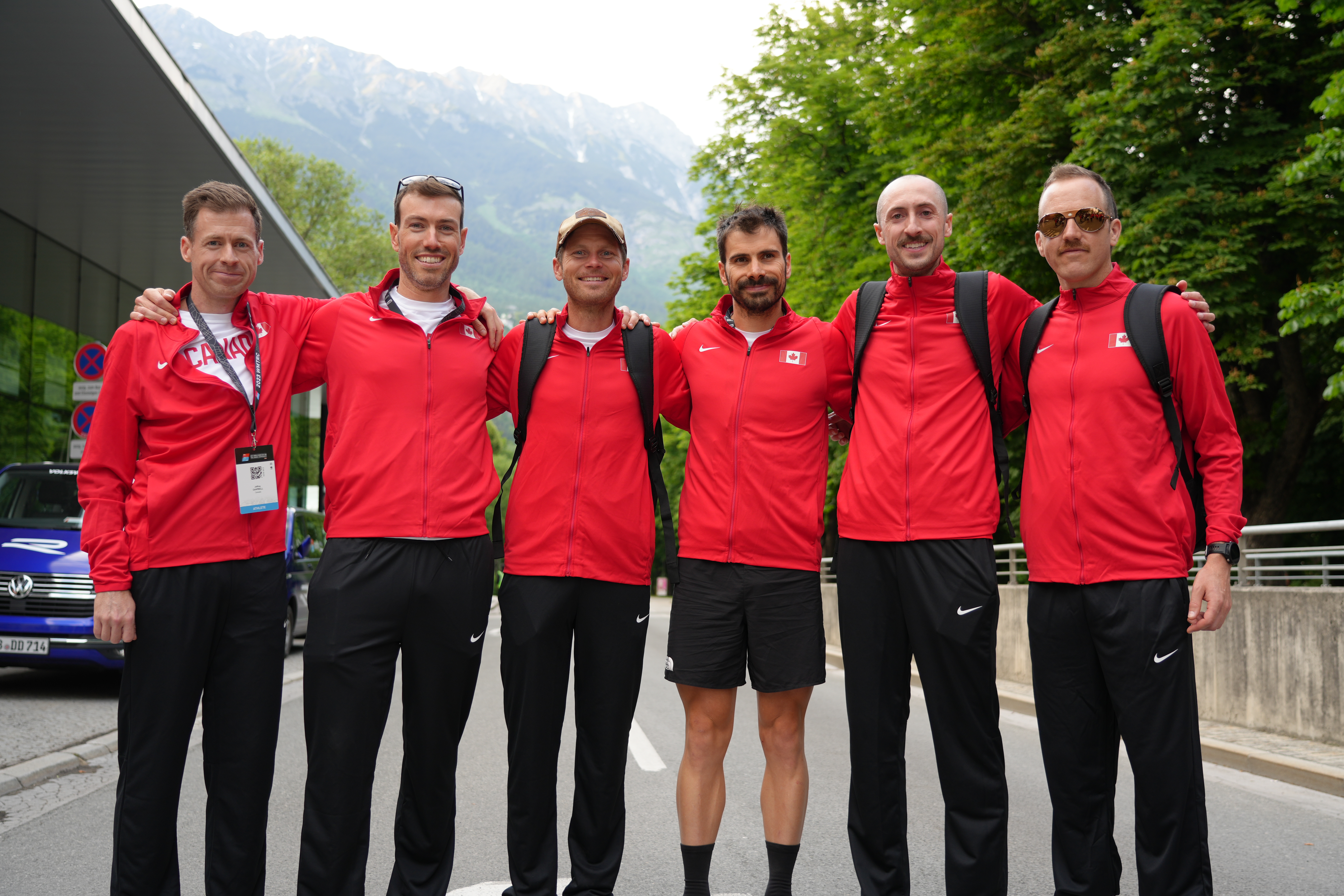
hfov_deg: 49.6
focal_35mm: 39
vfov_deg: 34.2
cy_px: 448
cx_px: 672
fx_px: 1456
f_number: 4
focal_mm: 39
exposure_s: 1/160
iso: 160
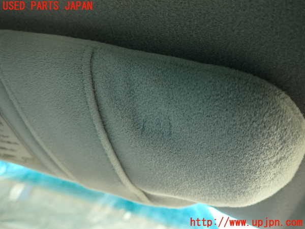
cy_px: 114
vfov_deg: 54.9
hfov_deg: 69.4
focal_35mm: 25
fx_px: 220
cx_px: 152
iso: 250
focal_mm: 4.5
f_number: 2
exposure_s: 1/30
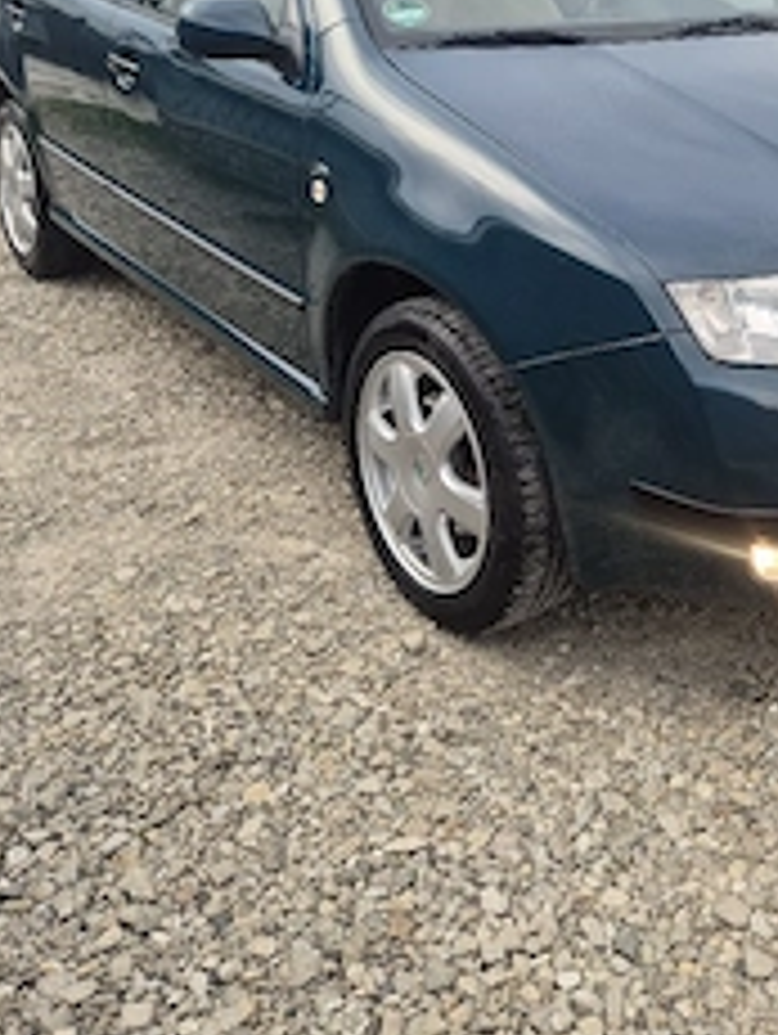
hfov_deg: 35.1
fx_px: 1196
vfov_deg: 44.6
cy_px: 216
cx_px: 603
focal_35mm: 40
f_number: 1.8
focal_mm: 5.4
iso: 32
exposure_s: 1/182
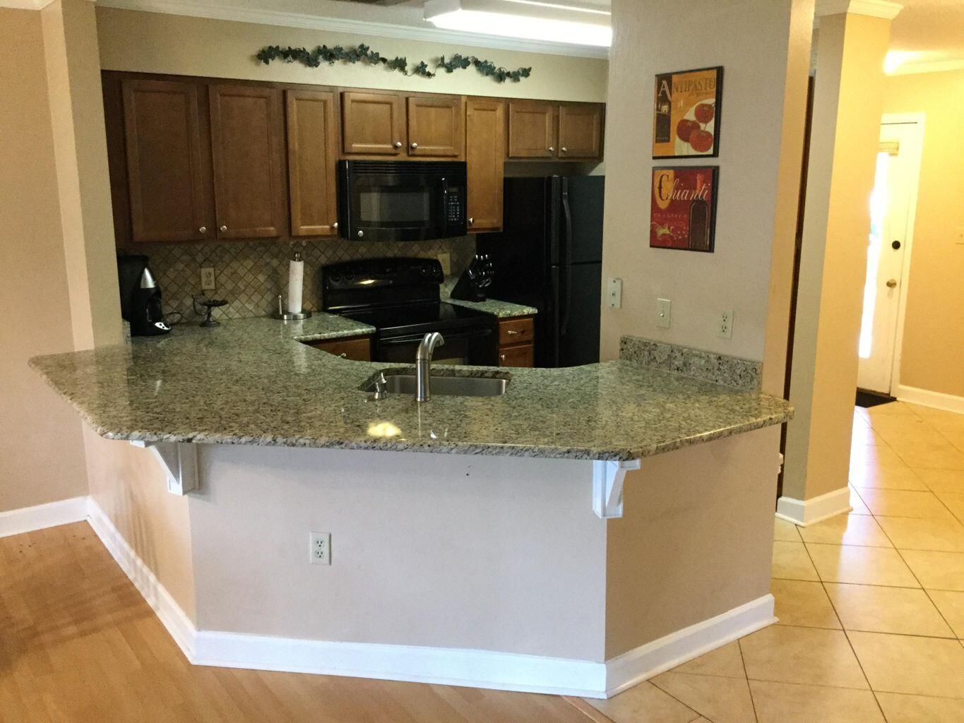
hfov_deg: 58.3
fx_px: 863
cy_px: 362
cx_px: 482
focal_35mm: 31
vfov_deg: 45.4
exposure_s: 1/30
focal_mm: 3.3
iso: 200
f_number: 2.4
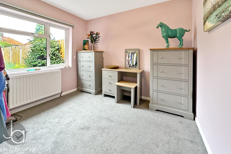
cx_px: 115
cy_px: 66
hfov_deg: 100.4
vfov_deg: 76.9
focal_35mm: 15
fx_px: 96
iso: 160
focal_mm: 2.22
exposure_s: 1/99
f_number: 2.2
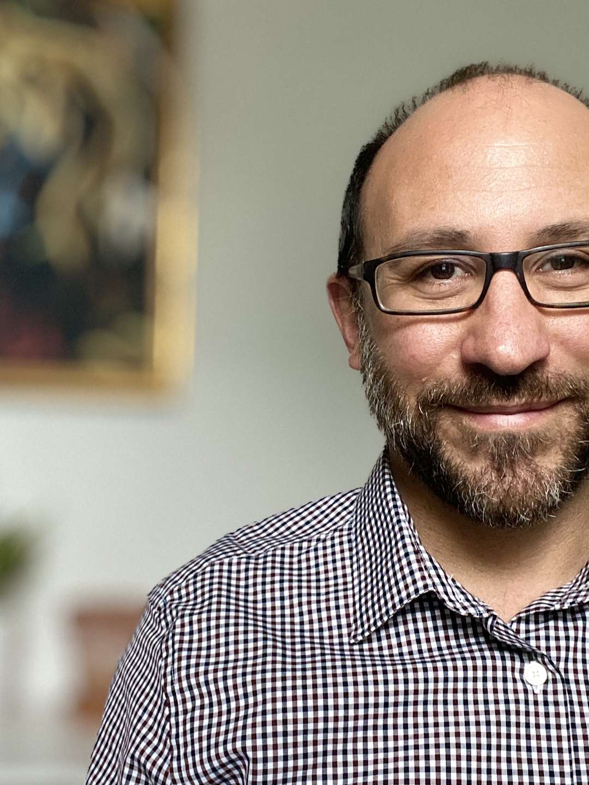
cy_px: 392
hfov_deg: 46.8
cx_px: 294
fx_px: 681
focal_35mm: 30
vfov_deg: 60.0
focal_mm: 2.71
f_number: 2.2
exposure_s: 1/55
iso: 400
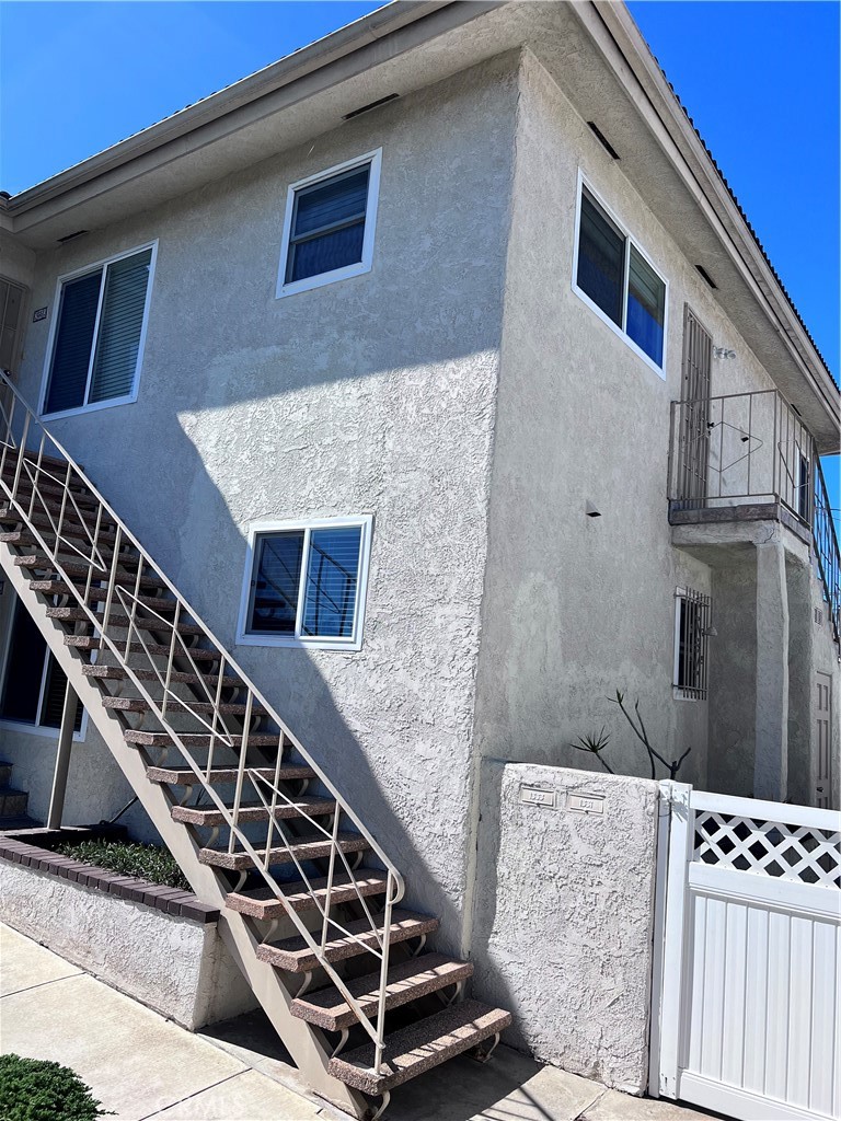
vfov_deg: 67.3
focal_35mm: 26
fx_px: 842
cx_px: 420
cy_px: 560
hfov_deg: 53.1
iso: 50
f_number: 1.5
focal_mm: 5.7
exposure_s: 1/4831
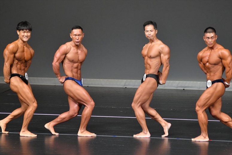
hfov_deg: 6.0
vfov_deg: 4.0
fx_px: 2222
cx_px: 116
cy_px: 78
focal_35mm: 345
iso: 5000
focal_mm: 230
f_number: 5.6
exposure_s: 1/400
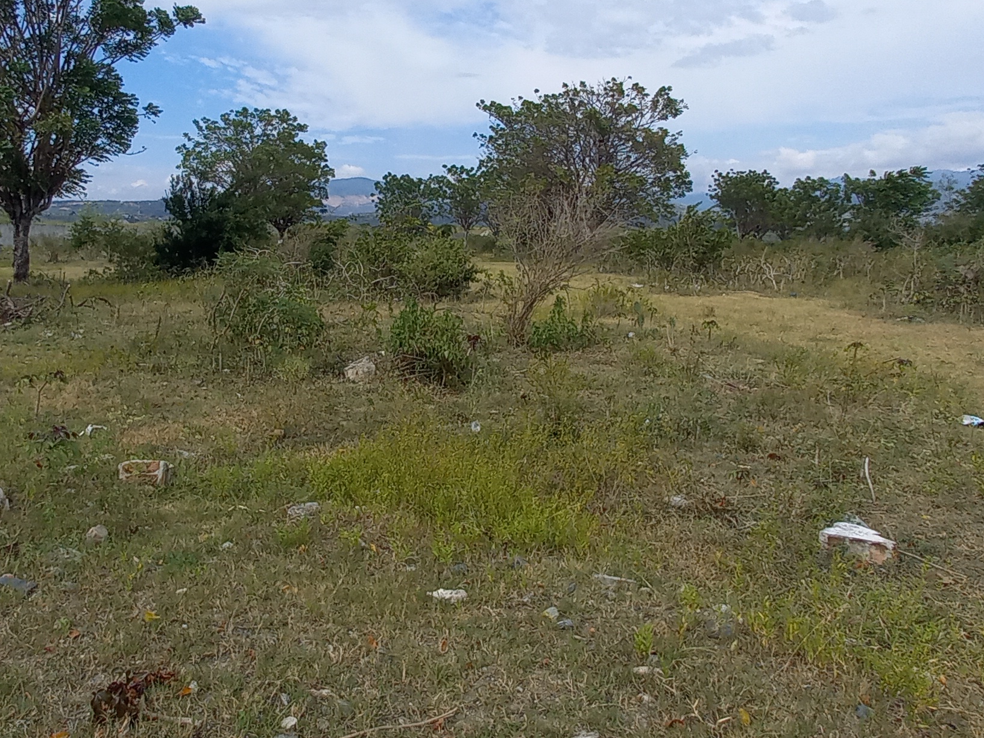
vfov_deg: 52.5
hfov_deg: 66.4
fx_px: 739
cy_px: 280
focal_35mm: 26
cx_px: 376
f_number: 2.2
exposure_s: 1/1435
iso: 40
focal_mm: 1.42
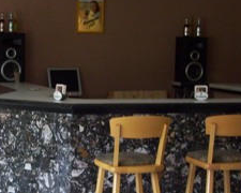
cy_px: 182
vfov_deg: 15.6
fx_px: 692
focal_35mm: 97
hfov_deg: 19.7
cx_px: 100
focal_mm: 5.7
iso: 160
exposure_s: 1/8
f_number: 2.9
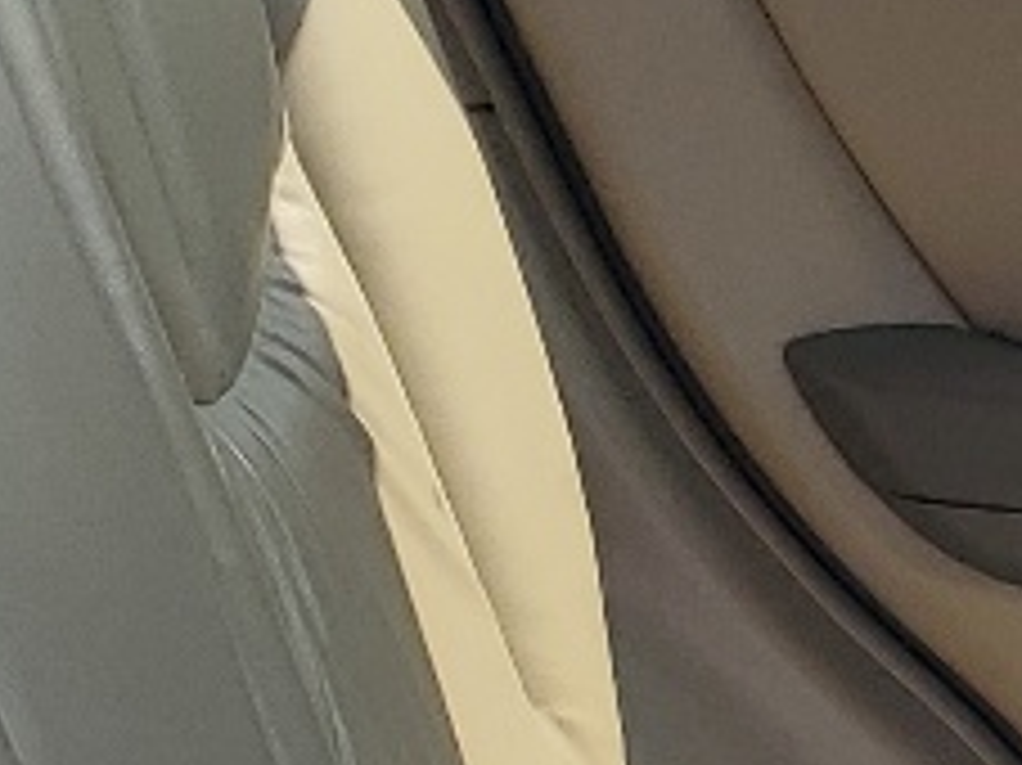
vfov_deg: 8.0
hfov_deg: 9.9
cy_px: 1058
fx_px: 5400
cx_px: 2193
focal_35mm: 183
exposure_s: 1/714
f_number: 1.5
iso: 50
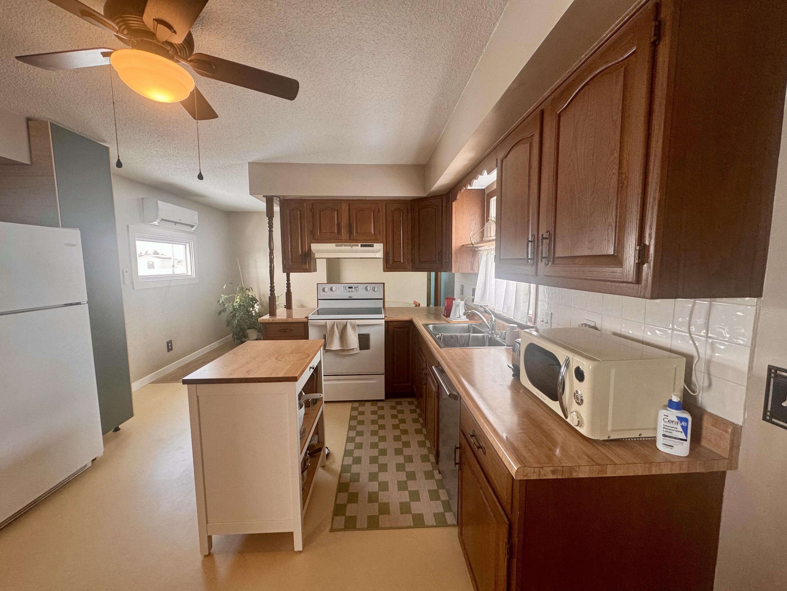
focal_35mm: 14
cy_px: 296
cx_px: 394
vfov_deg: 85.7
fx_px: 318
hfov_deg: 102.1
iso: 160
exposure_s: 1/99
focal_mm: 2.22
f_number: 2.2
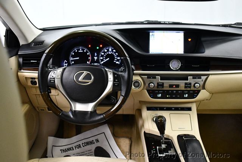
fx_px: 242
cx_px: 121
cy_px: 81
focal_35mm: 36
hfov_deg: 53.1
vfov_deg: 36.9
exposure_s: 1/125
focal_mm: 18
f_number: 3.5
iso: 2800
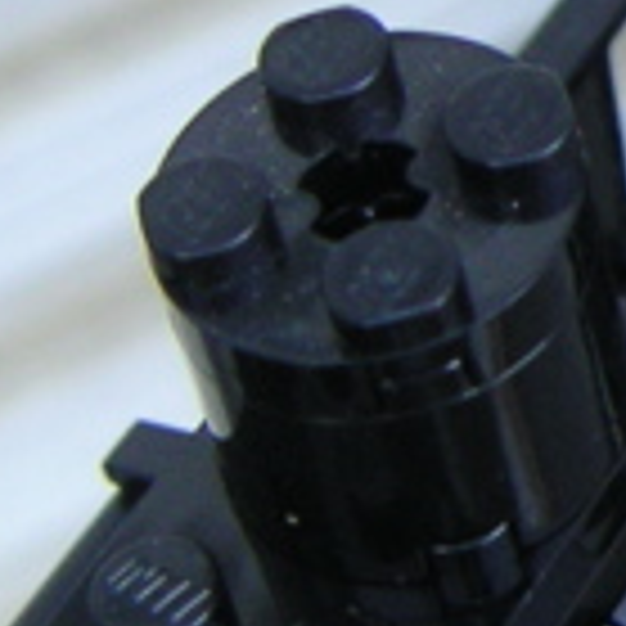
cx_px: 1094
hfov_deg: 8.7
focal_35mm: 193
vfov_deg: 9.0
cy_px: 32
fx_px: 3949
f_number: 2.8
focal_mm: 6
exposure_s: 1/45
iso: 100
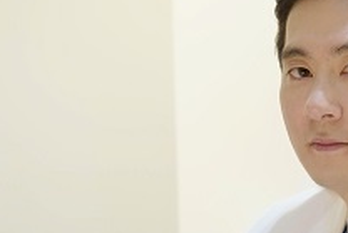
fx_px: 1393
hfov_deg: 14.2
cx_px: 256
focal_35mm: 144
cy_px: 178
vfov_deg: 9.5
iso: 400
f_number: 3.2
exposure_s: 1/125
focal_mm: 50
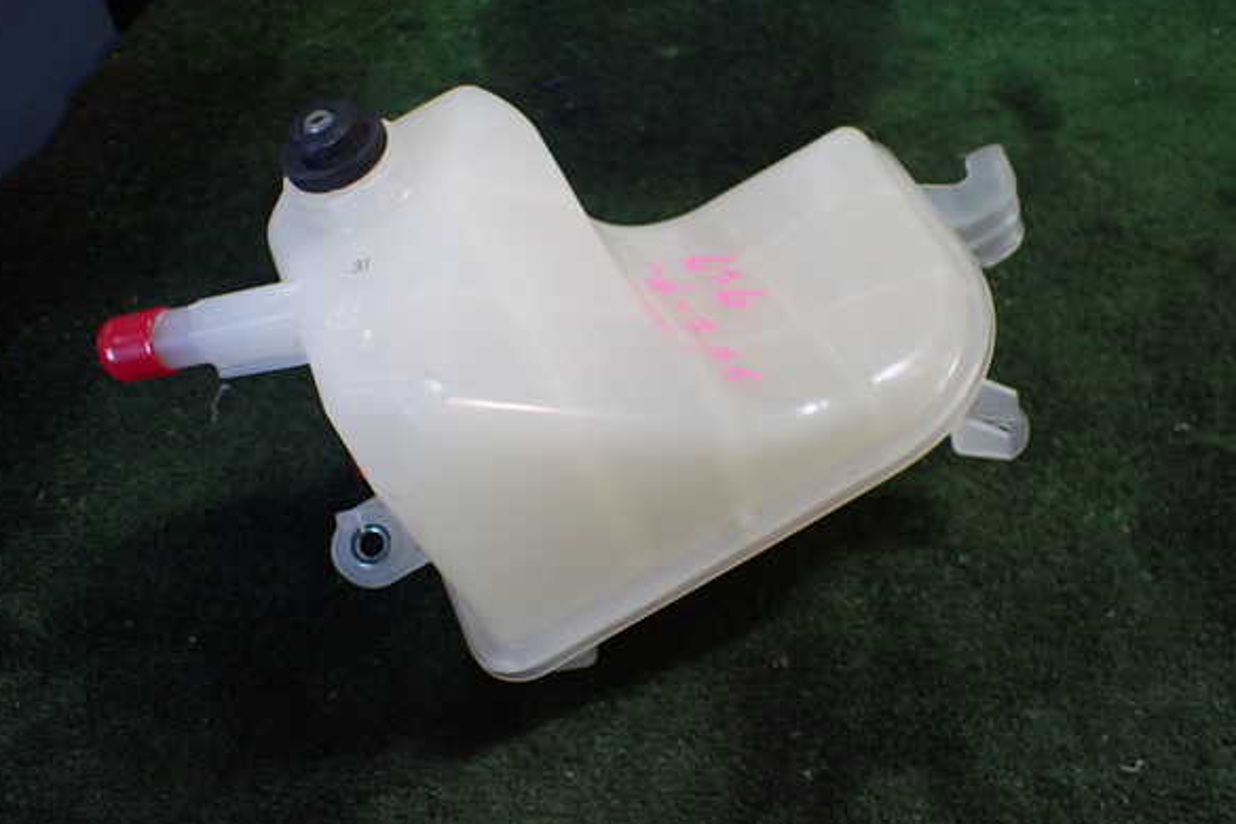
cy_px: 416
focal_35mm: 32
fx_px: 1099
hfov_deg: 58.7
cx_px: 619
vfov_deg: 41.1
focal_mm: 5.4
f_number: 2.3
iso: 400
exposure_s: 1/125
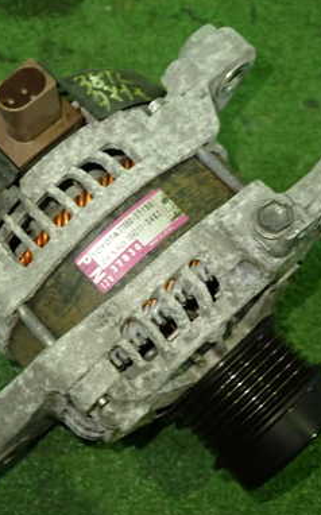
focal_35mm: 50
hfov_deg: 25.7
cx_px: 129
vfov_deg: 40.3
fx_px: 701
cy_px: 253
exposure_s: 1/30
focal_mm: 5.4
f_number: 2.3
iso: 400
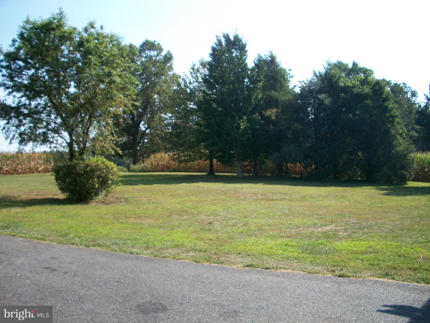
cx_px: 215
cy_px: 162
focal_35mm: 35
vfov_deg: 40.7
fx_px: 435
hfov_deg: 52.6
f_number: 3.1
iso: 80
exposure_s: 1/640
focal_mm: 6.3
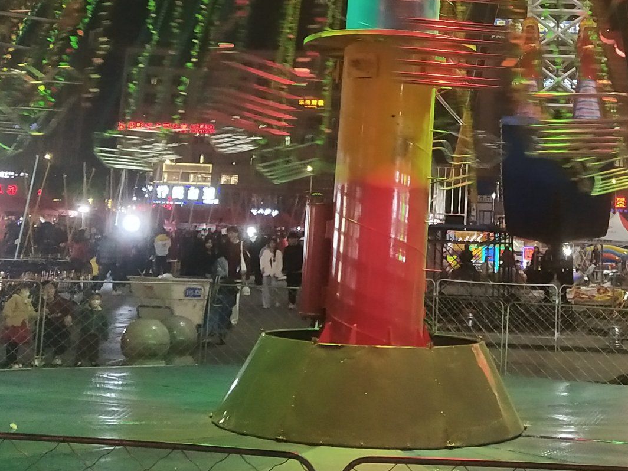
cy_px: -28
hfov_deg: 25.1
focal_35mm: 77
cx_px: 456
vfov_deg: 18.5
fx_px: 1397
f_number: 1.8
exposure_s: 1/50
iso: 252
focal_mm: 3.95
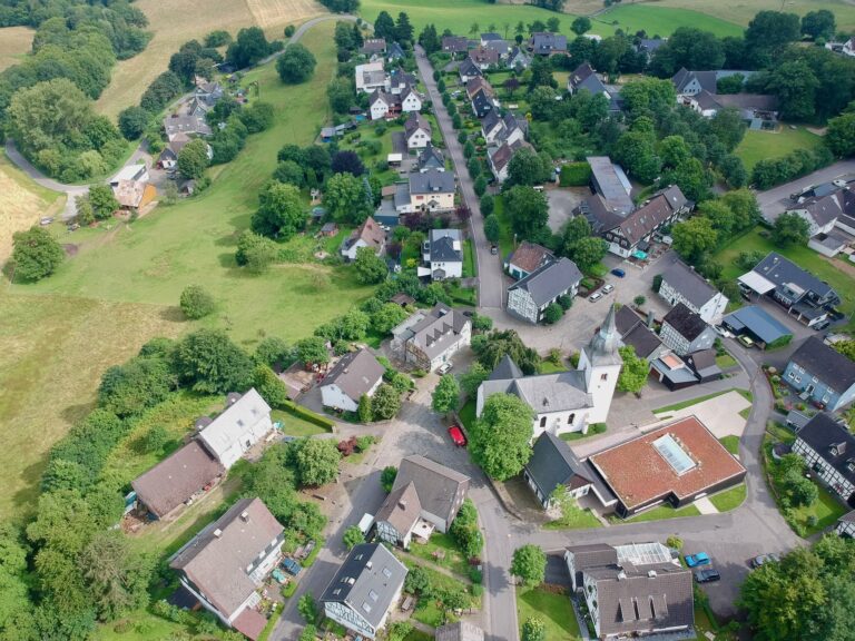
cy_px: 320
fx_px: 617
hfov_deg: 69.4
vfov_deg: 54.9
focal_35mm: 25
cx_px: 428
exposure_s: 1/500
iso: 100
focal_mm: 4.49
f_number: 2.6
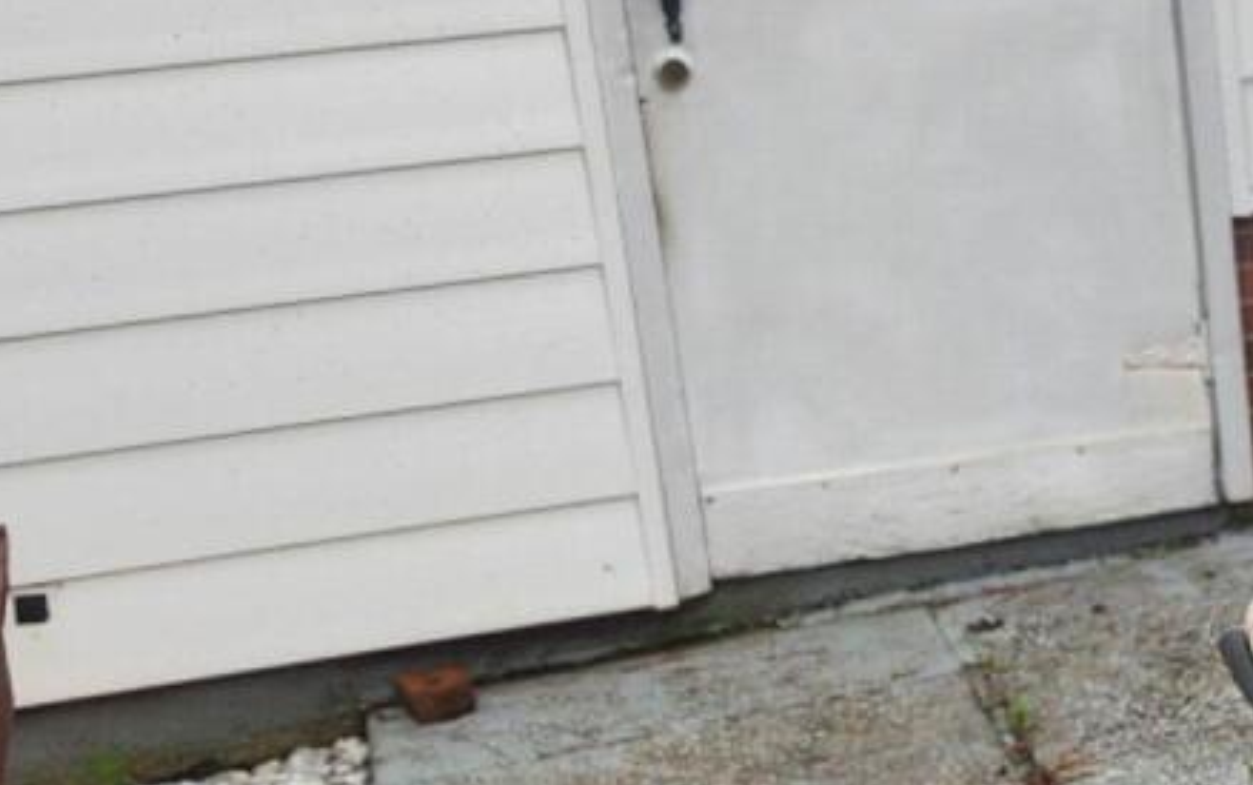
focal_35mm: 111
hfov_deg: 16.5
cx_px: 2072
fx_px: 3793
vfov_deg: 11.8
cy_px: 354
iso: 20
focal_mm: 5.4
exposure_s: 1/450
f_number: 1.8
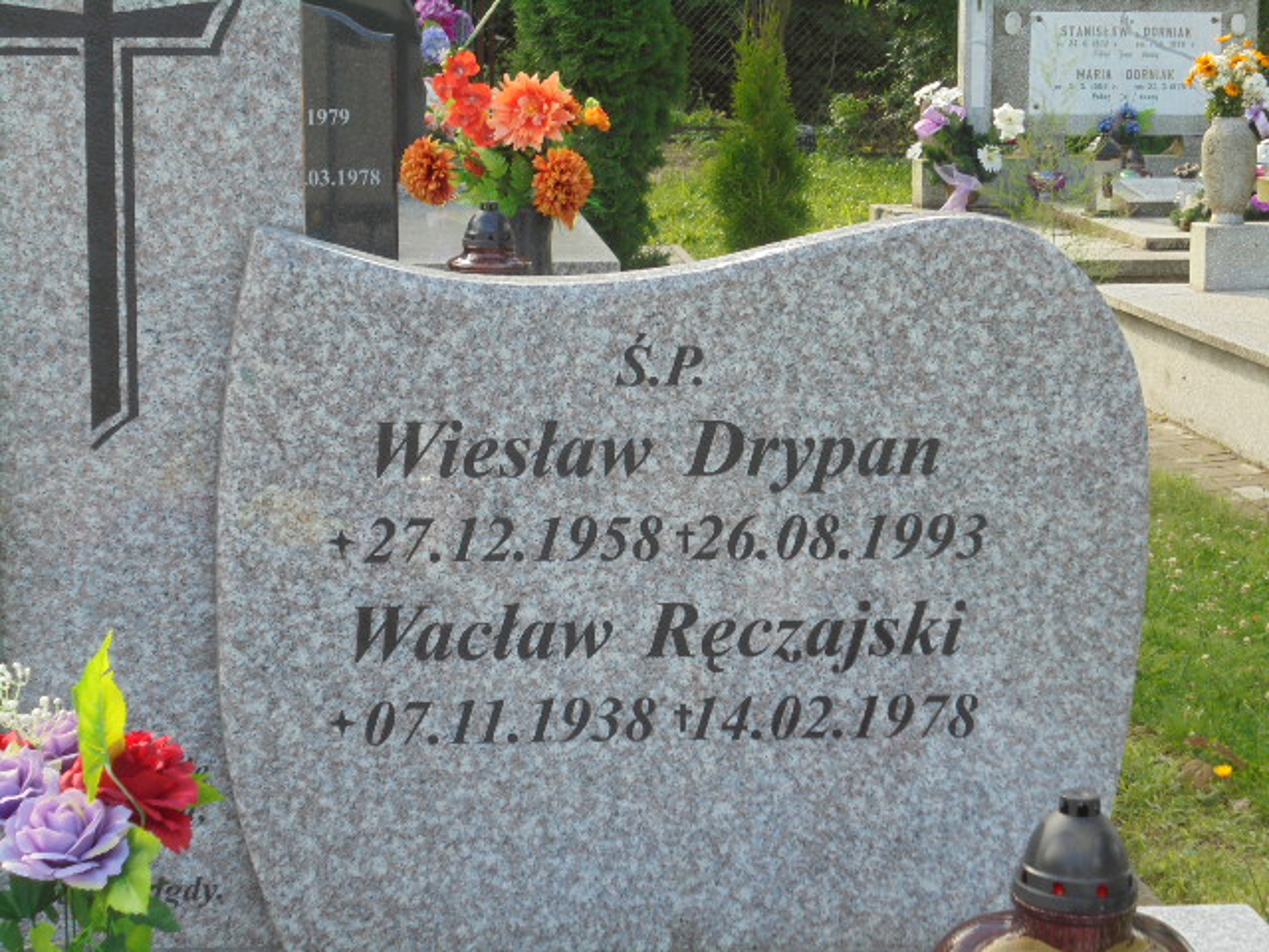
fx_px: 2676
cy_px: 476
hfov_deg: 26.7
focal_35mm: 73
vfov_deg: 20.2
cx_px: 634
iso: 100
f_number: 6.1
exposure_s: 1/80
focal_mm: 13.1
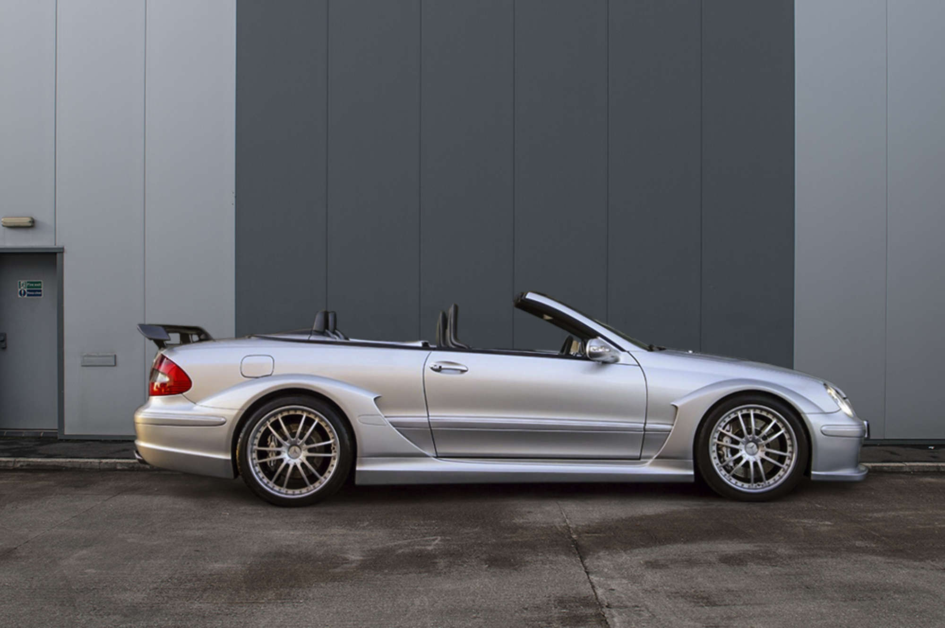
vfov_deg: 36.8
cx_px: 472
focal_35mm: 36
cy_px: 314
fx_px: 944
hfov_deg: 53.2
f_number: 6.3
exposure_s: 1/80
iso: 100
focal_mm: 24
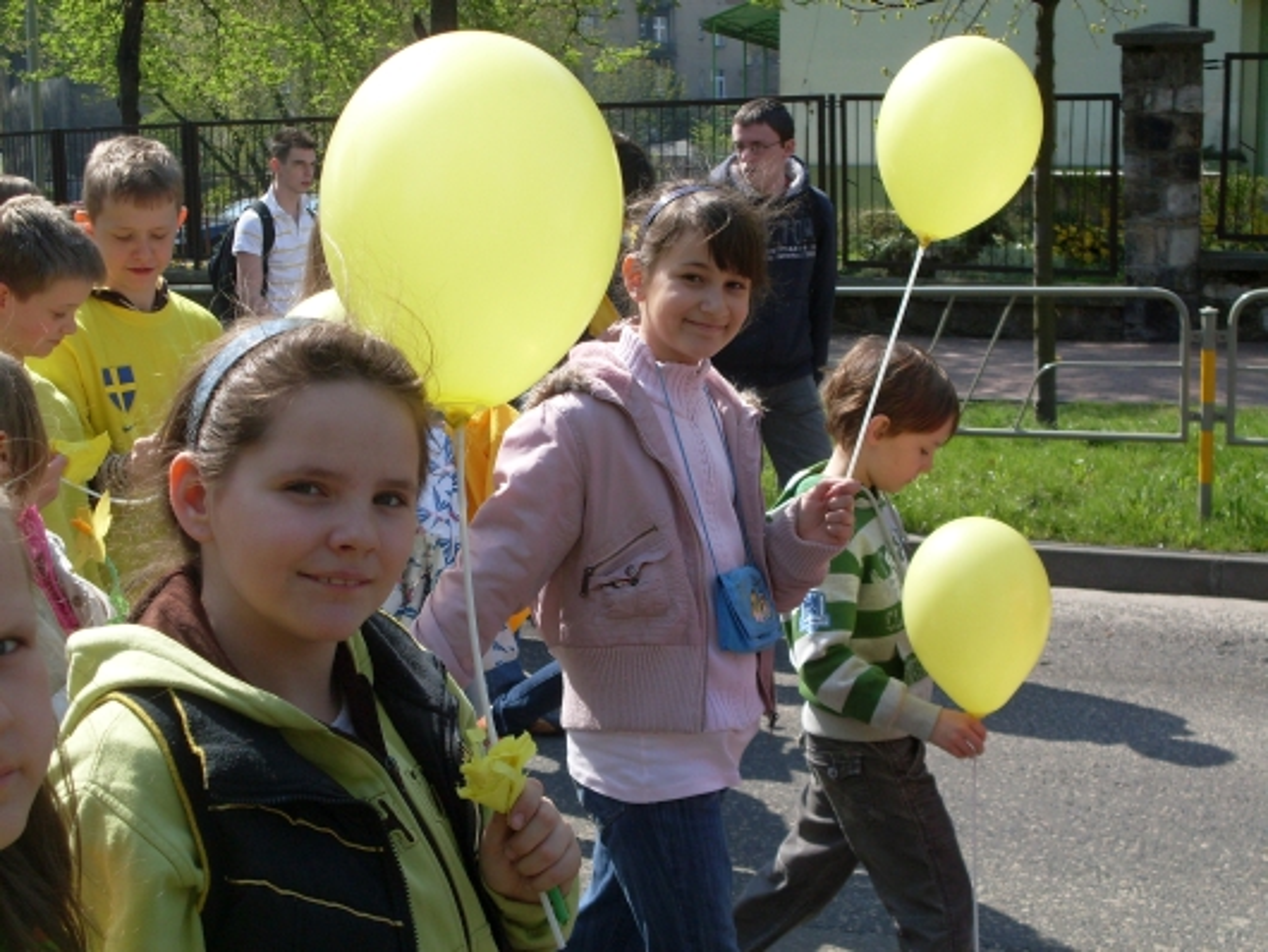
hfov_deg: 32.2
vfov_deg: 24.4
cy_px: 476
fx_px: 2199
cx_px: 634
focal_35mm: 60
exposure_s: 1/500
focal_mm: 9.9
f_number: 3.4
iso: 80
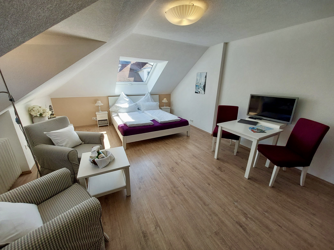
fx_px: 125
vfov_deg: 89.9
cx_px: 167
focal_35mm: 13
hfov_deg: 106.2
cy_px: 125
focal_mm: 1.42
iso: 64
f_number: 2.2
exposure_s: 1/227
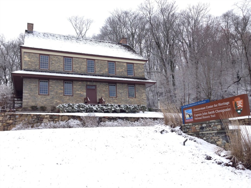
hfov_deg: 55.4
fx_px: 239
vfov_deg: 42.9
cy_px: 94
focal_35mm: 33
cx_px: 126
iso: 50
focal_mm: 4.12
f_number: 2.4
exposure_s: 1/874
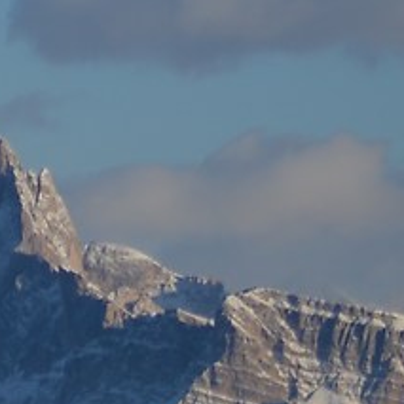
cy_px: 909
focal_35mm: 768
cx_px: -1751
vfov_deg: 2.3
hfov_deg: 2.2
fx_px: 10141
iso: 100
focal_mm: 80
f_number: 5.6
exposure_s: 1/1250
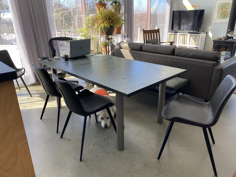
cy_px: 88
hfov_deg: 67.3
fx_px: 177
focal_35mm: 26
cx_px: 118
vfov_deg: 53.1
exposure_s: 1/223
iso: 32
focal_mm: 4.25
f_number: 1.8
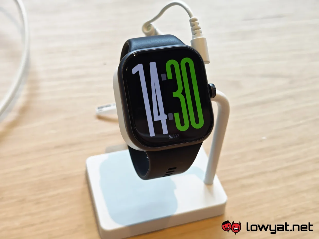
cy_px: 120
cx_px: 160
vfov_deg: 31.5
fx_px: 424
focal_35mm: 46
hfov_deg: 41.2
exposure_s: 1/100
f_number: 1.6
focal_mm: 5.4
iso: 64
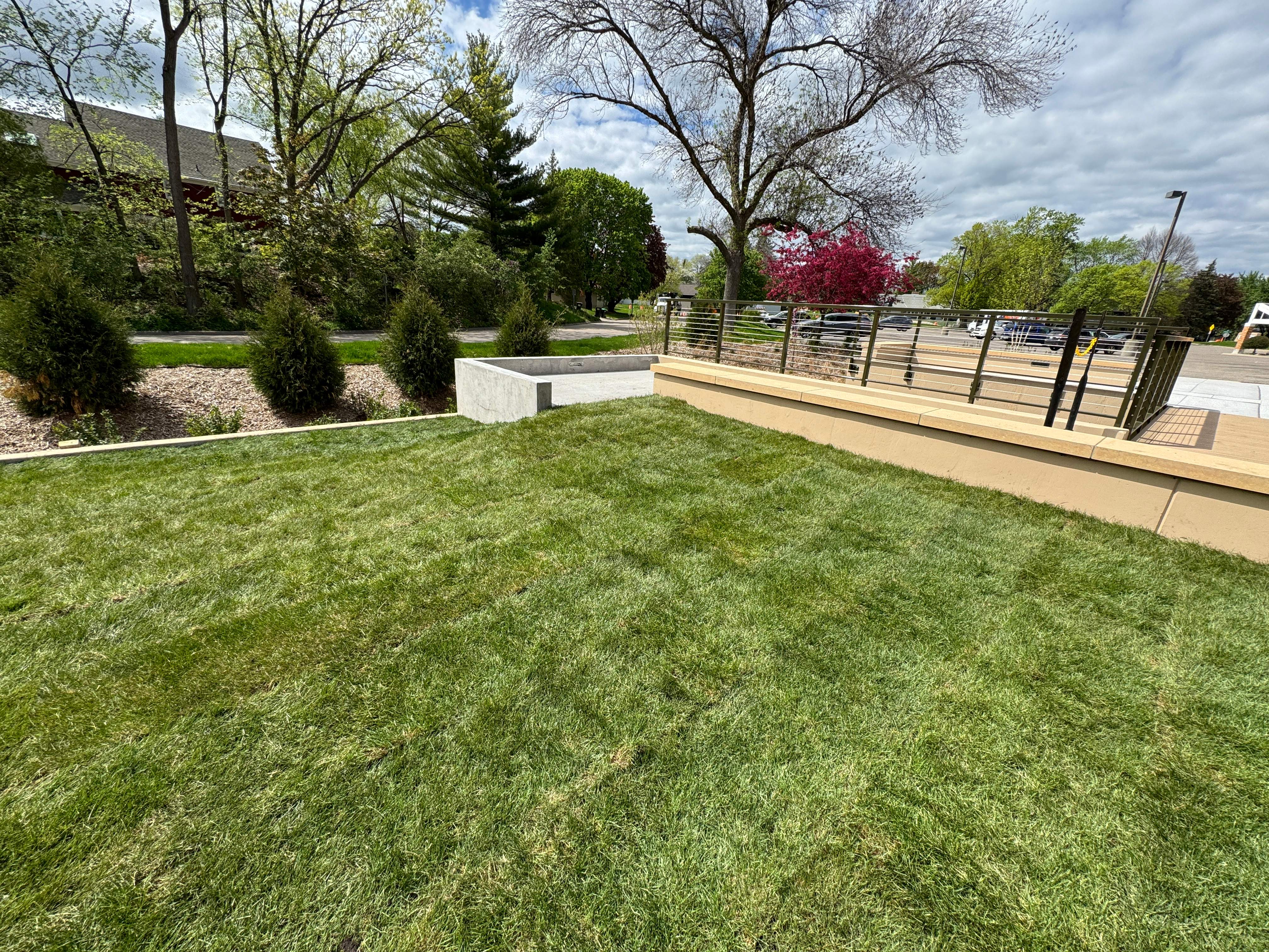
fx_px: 513
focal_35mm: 14
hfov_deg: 102.1
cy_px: 476
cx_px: 634
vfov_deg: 85.7
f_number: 2.2
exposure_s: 1/1600
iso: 50
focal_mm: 2.22
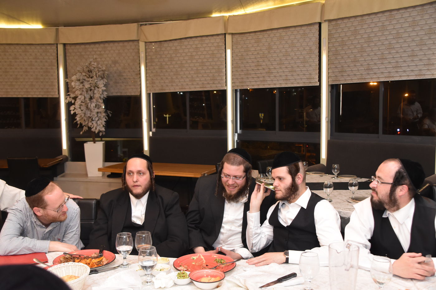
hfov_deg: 53.1
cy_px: 145
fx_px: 436
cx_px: 218
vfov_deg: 36.9
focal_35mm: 36
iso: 1400
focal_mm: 24
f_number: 4
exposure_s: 1/60
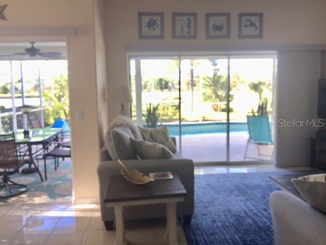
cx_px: 163
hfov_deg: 61.7
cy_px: 122
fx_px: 273
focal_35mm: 29
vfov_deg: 48.2
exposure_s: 1/60
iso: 32
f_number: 2.2
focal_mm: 4.15
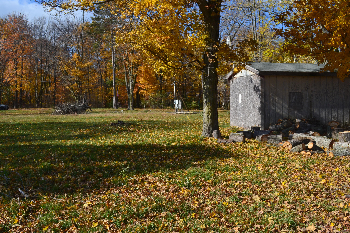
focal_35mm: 39
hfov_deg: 49.6
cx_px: 175
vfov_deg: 34.2
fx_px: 379
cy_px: 116
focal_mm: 26
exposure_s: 1/320
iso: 400
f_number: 10
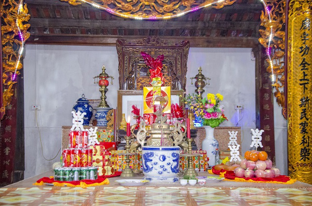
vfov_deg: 26.3
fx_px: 441
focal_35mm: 51
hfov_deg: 39.0
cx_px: 156
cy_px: 103
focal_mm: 34
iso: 3200
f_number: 4.2
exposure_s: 1/60
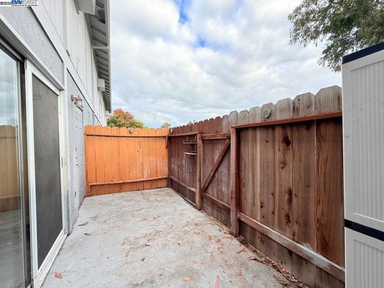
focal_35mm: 14
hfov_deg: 102.1
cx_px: 192
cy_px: 144
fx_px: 155
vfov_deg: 85.7
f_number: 2.2
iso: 50
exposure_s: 1/416
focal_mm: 2.22
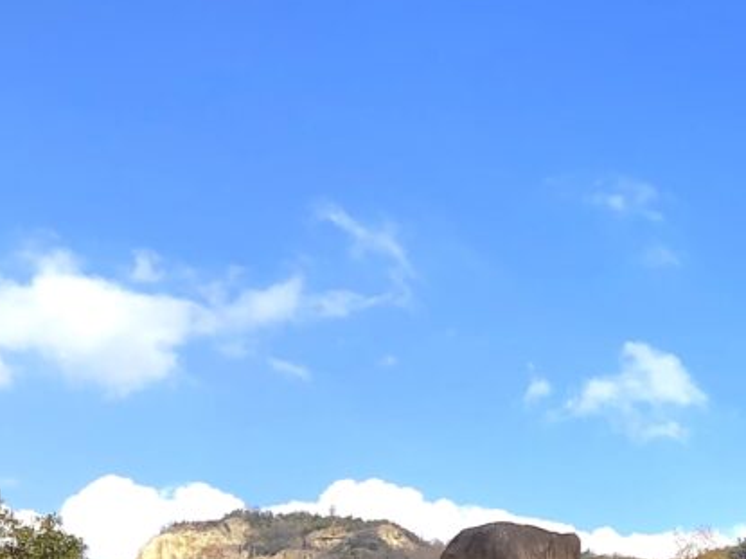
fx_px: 1745
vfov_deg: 16.9
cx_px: 935
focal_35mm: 81
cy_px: 771
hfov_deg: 22.0
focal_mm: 4
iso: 20
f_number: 1.8
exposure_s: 1/1200
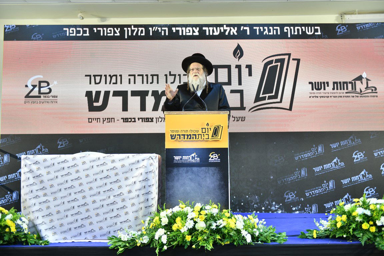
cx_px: 192
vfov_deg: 35.1
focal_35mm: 38
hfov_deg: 50.7
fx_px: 405
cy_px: 128
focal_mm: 38
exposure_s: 1/125
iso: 640
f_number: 7.1
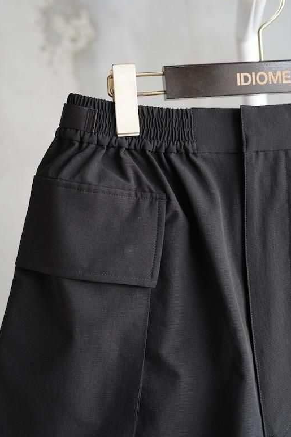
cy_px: 209
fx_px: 667
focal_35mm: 55
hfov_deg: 24.6
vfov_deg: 36.2
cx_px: 140
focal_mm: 50
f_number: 3.5
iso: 800
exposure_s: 1/125
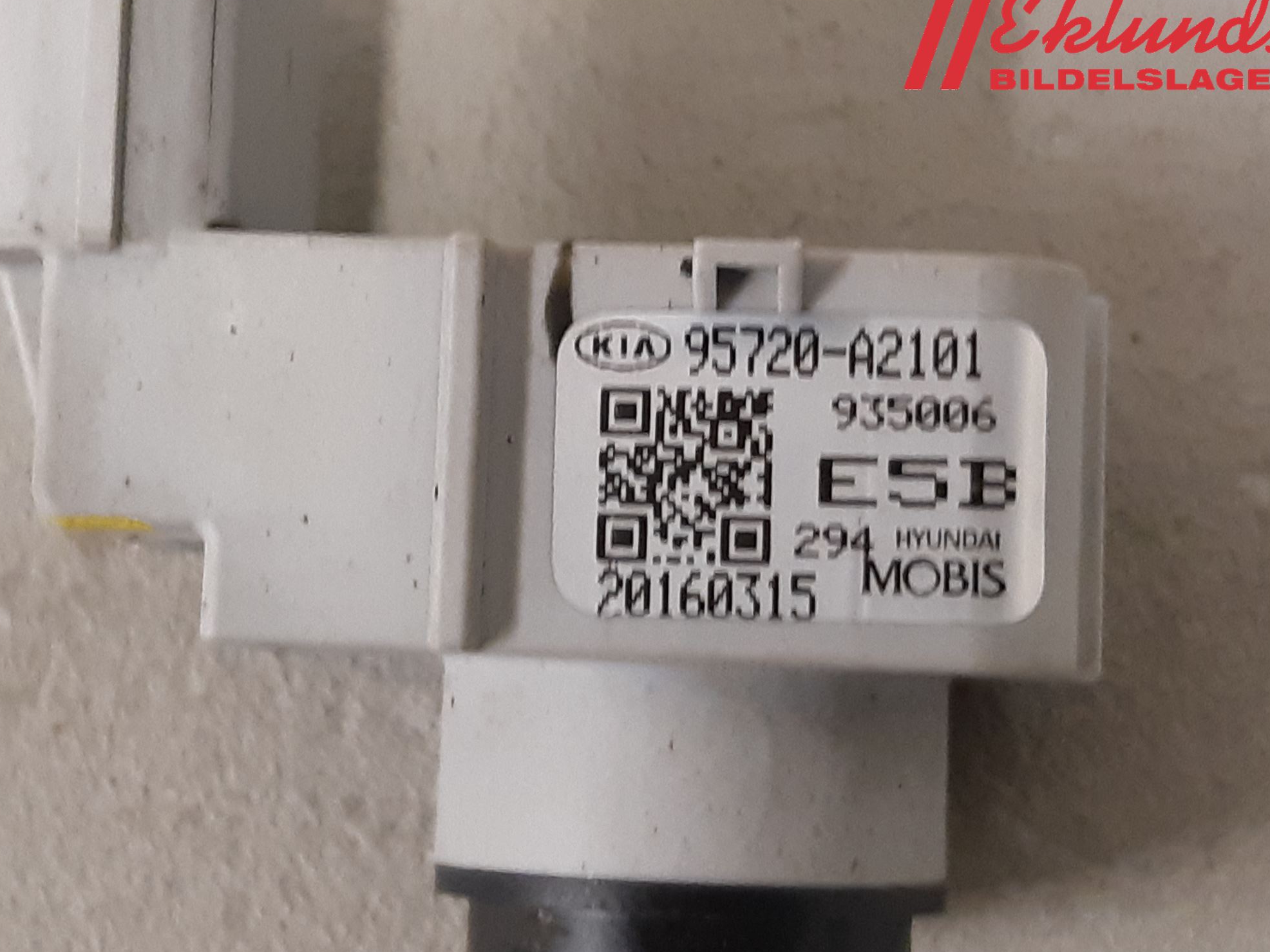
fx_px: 991
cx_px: 640
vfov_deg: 51.4
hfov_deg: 65.3
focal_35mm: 27
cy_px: 475
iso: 200
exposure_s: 1/33
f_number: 1.7
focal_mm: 3.93
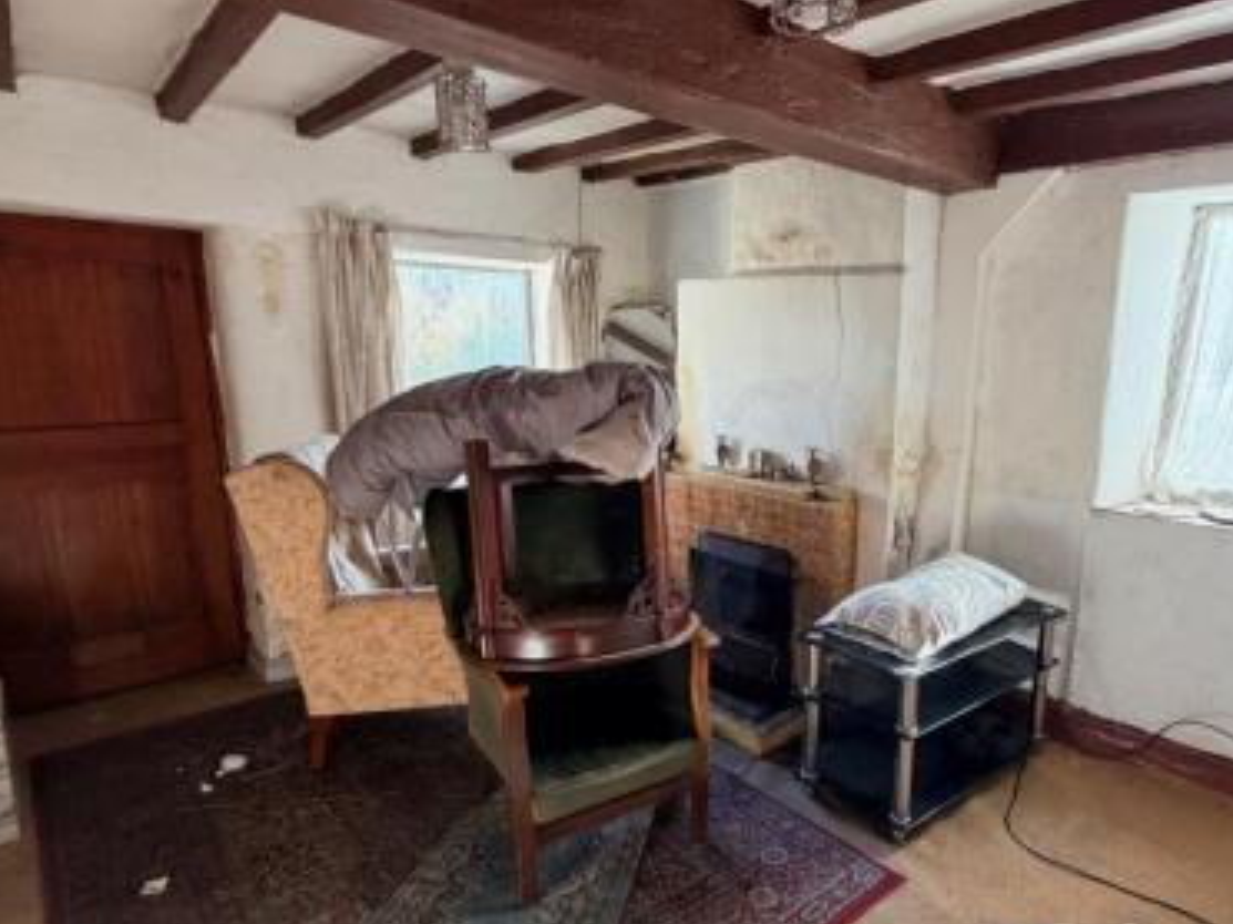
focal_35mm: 22
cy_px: 507
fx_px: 783
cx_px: 746
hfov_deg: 75.5
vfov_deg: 60.9
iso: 320
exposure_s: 1/114
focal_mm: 2.22
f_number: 2.2
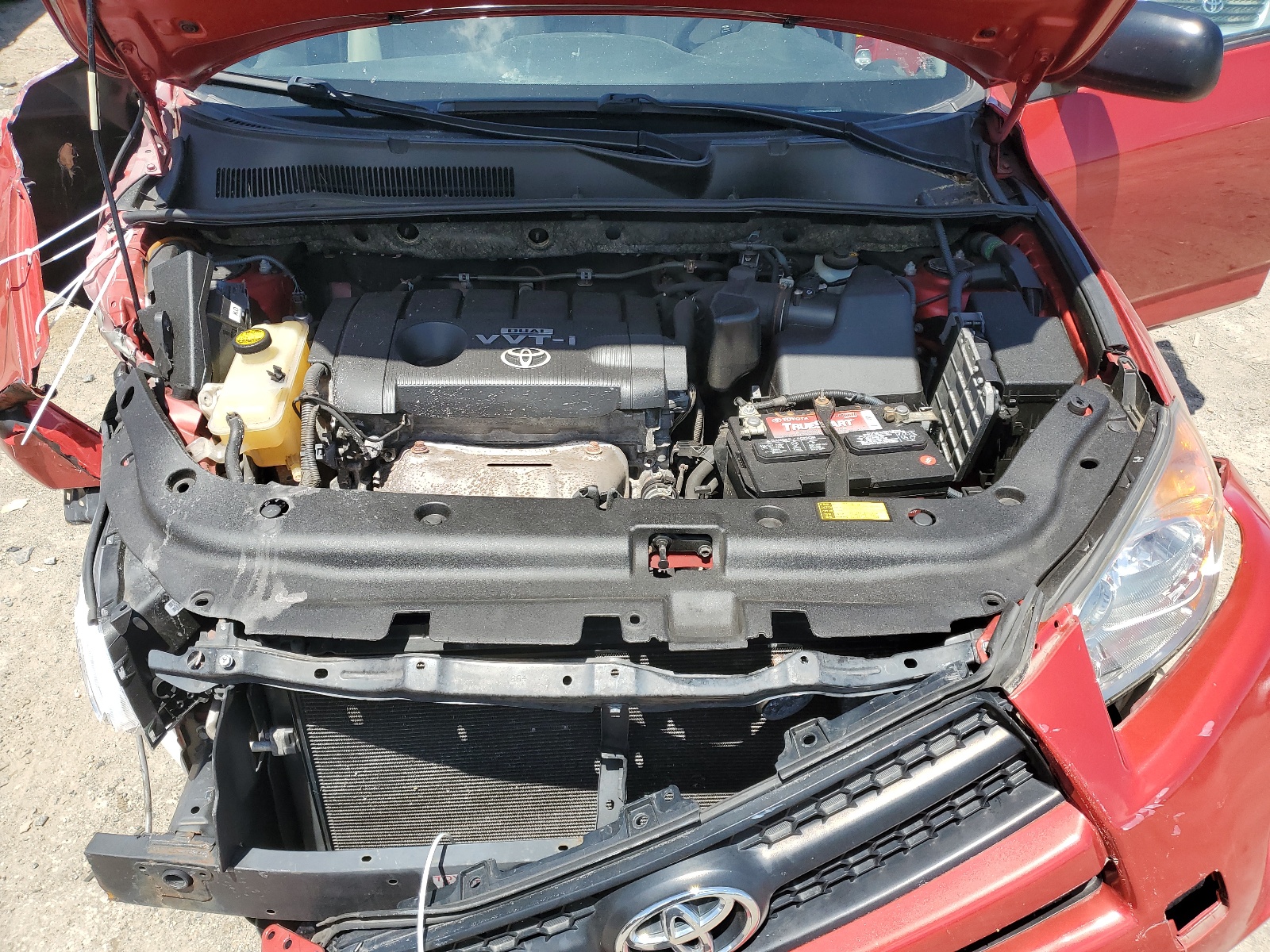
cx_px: 635
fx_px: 954
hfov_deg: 67.3
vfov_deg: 53.1
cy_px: 476
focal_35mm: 26
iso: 50
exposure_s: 1/1667
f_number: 1.5
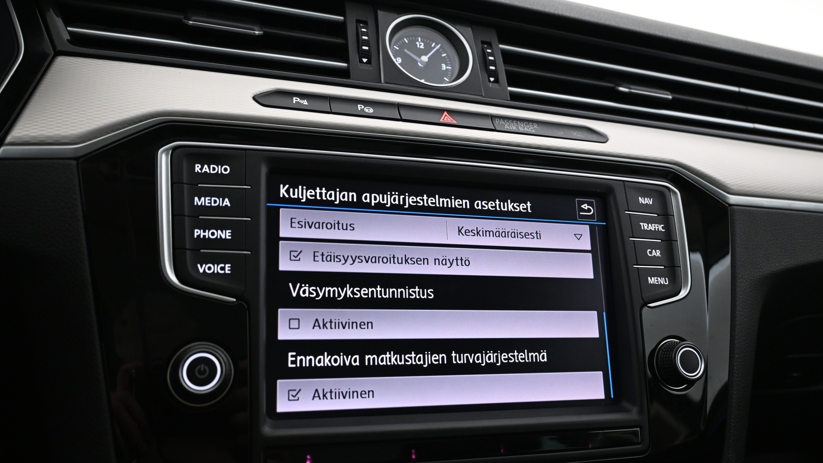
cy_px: 227
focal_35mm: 31
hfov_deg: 62.2
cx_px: 418
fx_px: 682
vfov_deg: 37.5
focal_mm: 19.5
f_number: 3.8
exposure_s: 1/30
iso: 1250
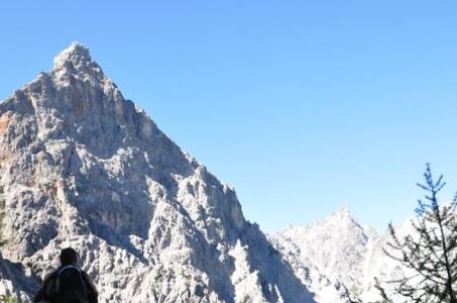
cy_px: 216
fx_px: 529
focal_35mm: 42
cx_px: 158
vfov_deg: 31.5
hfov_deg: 46.1
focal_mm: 19
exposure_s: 1/250
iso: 400
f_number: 10
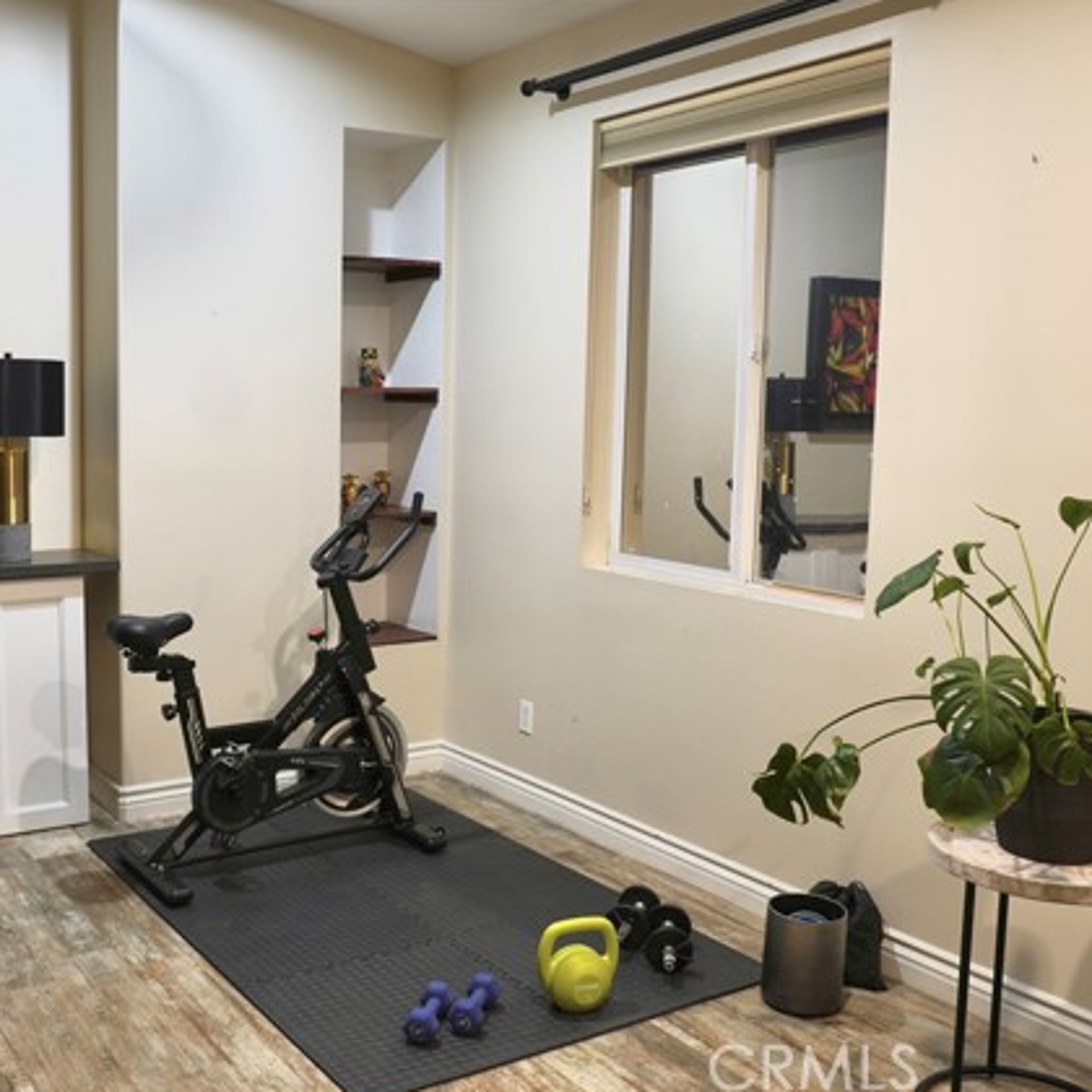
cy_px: 550
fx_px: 1249
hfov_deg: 46.3
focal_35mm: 35
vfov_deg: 47.2
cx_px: 346
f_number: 4.5
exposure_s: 1/8
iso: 160
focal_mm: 18
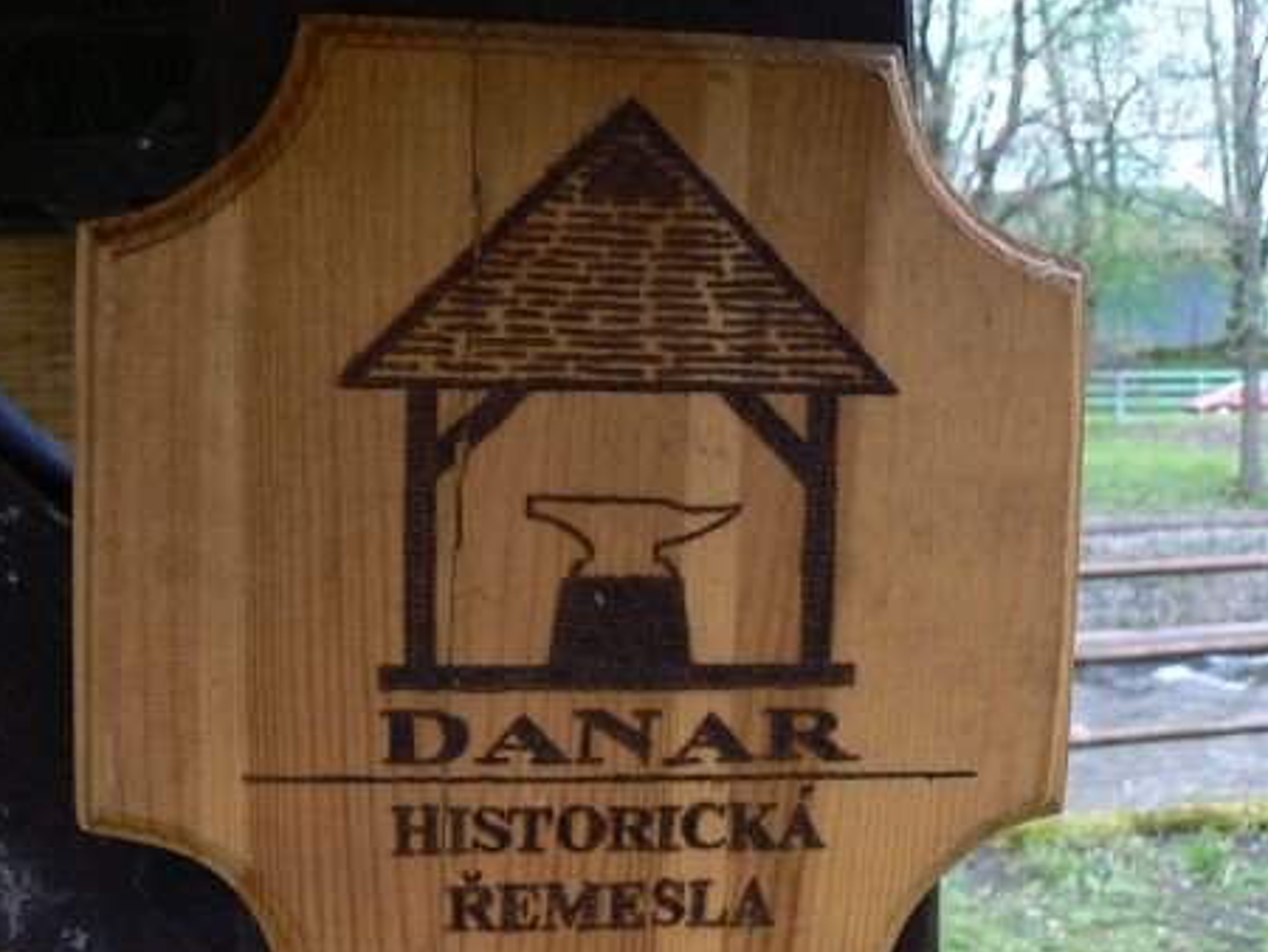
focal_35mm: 40
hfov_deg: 46.8
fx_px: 1466
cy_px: 520
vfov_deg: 36.0
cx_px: 600
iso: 80
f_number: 4
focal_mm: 6
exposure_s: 1/80
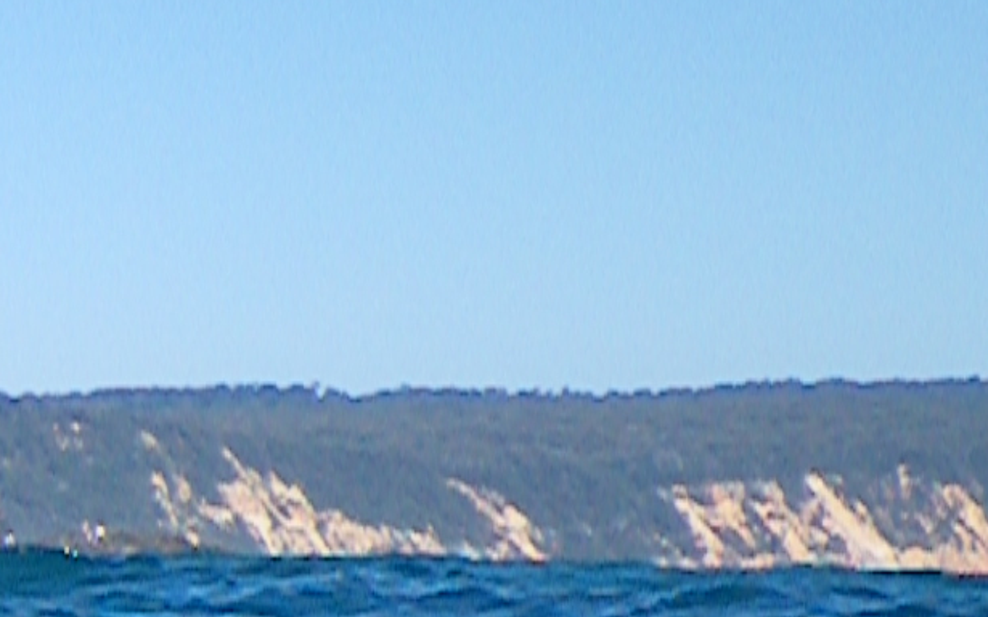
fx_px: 6137
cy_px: 974
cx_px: -1043
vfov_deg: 5.7
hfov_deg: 8.7
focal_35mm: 228
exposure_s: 1/320
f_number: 4.4
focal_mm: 9.1
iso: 50
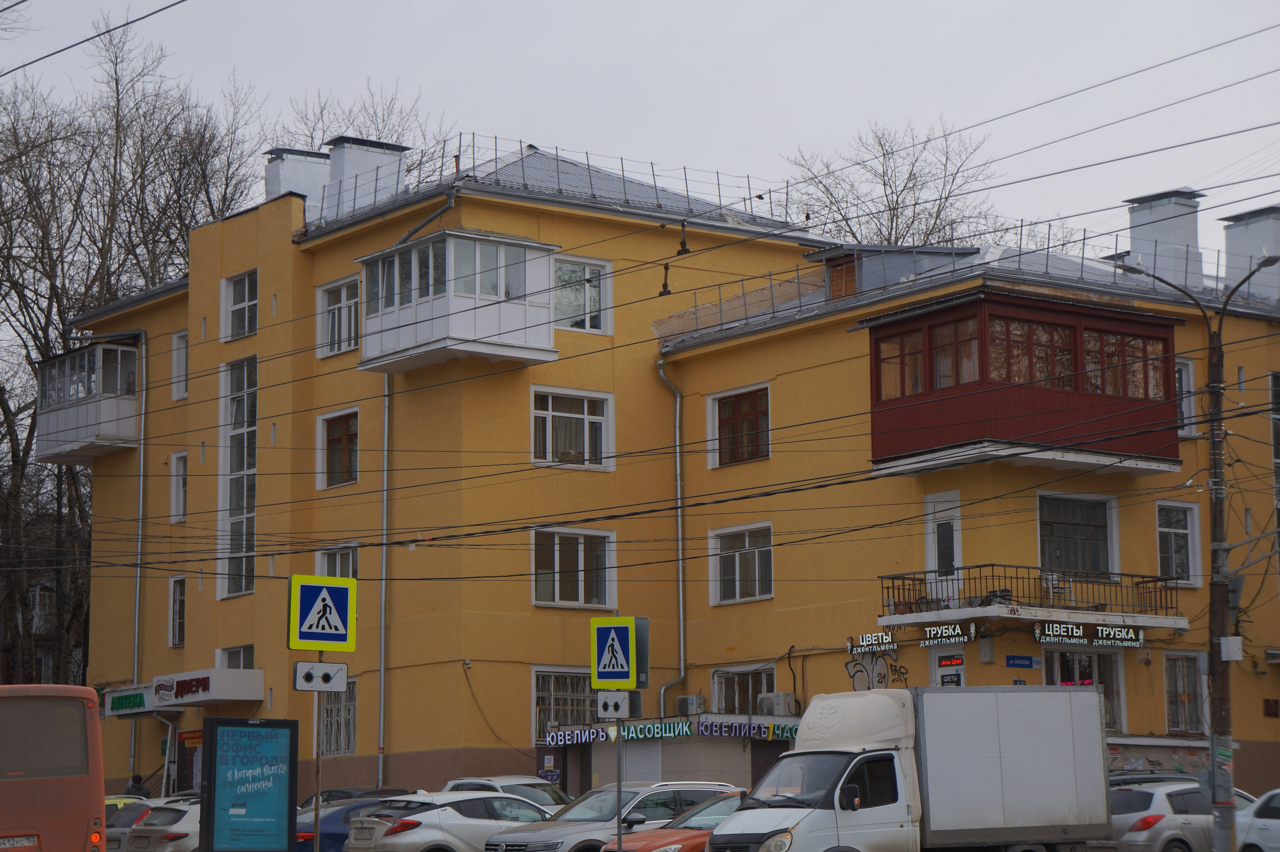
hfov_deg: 24.6
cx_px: 640
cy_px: 426
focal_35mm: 82
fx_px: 2932
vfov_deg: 16.5
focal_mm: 55
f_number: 5.6
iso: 100
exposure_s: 1/400
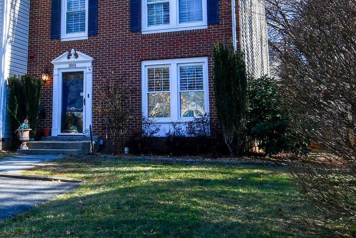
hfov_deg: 63.1
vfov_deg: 43.1
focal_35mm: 29
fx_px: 287
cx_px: 144
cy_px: 51
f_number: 7.1
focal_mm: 12
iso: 200
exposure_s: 1/250
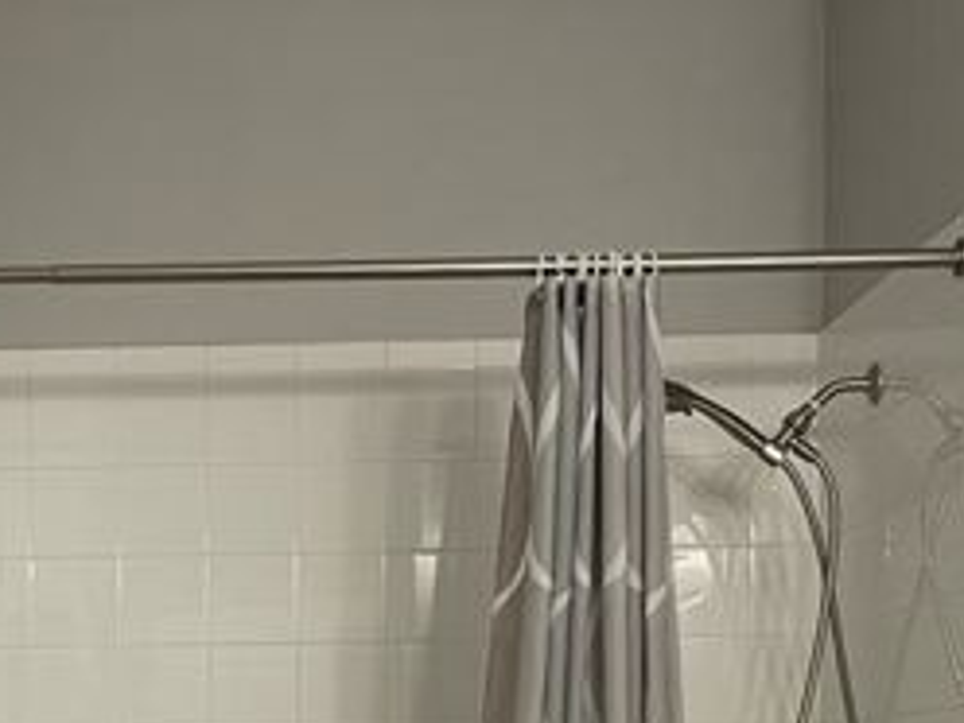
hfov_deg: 26.9
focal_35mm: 71
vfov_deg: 19.6
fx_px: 1977
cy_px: 836
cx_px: 196
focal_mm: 5.1
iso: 125
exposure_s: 1/60
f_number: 1.6
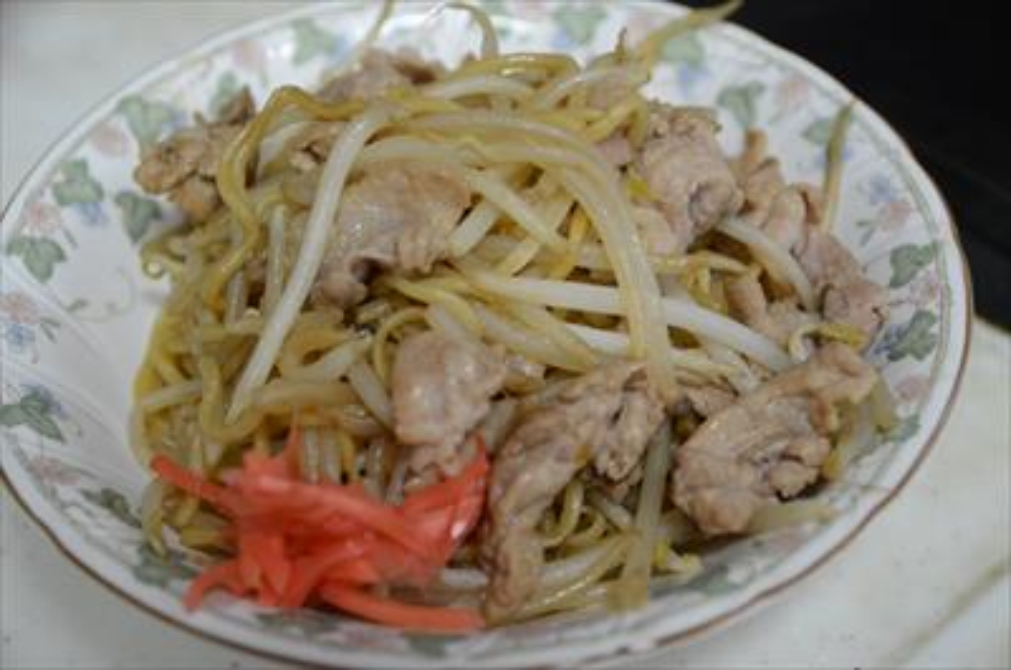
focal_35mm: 52
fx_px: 1471
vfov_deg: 25.6
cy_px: 335
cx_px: 506
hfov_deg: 37.9
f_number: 3.3
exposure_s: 1/40
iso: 400
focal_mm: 35
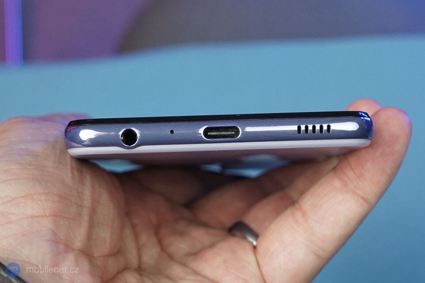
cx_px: 212
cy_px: 142
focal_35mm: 37
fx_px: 437
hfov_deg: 51.9
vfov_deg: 35.9
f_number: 7.1
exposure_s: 1/200
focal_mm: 37
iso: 3200
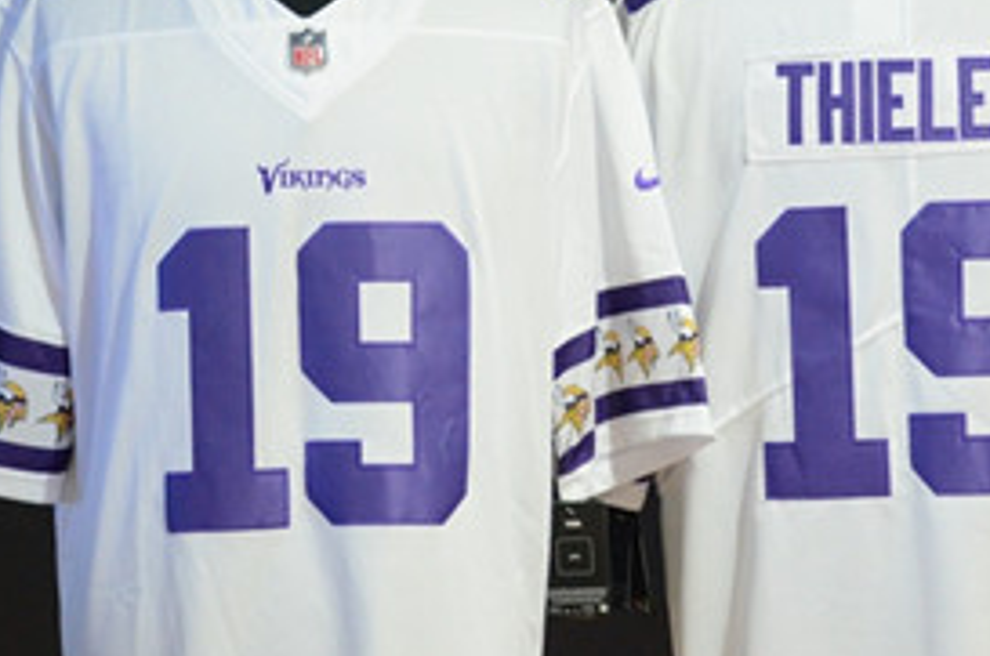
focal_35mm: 154
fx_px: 4228
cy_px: 317
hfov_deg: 13.3
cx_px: 606
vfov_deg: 8.9
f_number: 4.8
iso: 4000
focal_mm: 56
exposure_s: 1/20
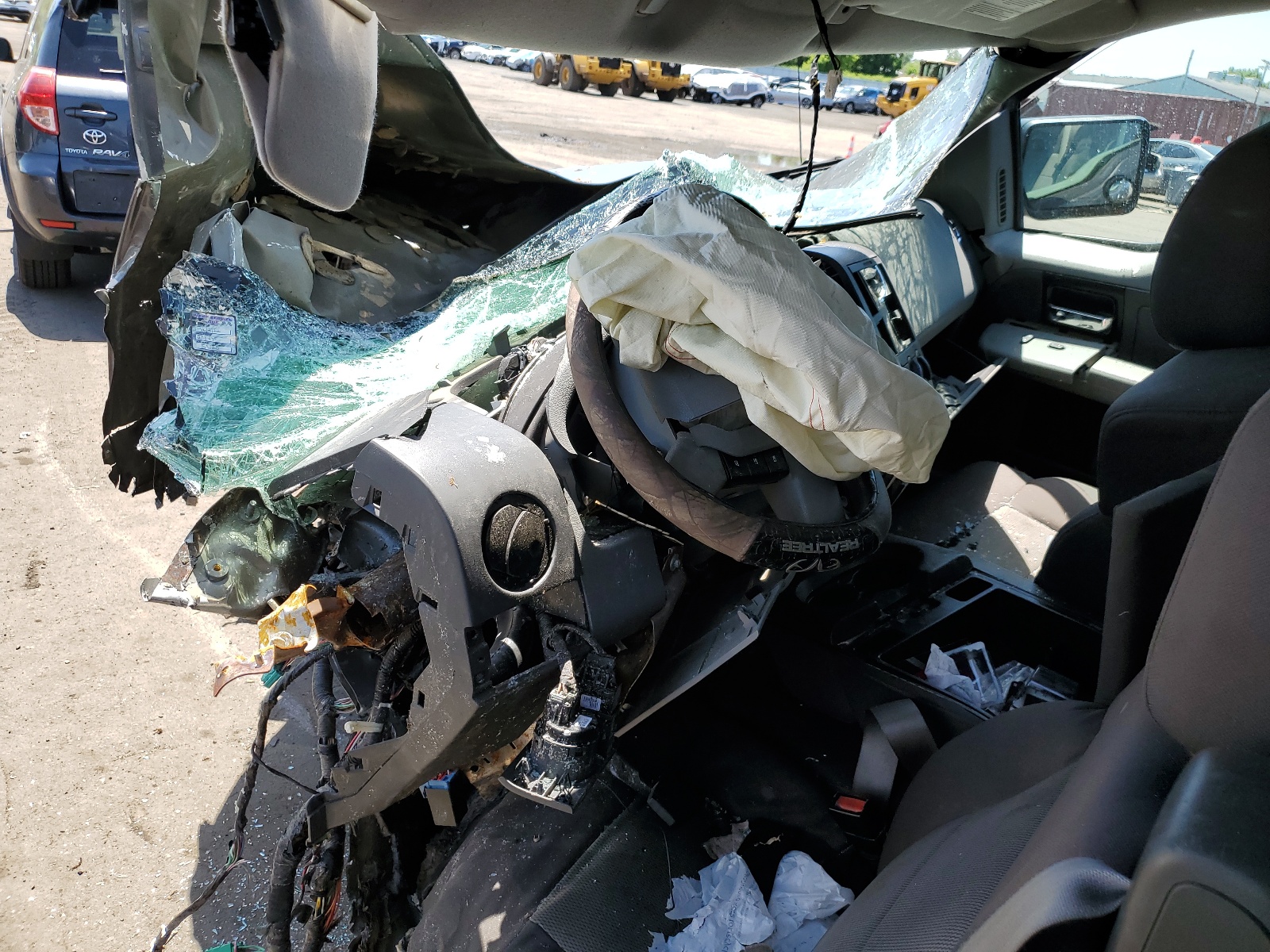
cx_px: 635
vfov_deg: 53.1
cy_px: 476
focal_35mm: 26
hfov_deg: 67.3
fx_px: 954
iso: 50
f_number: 1.5
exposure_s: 1/909
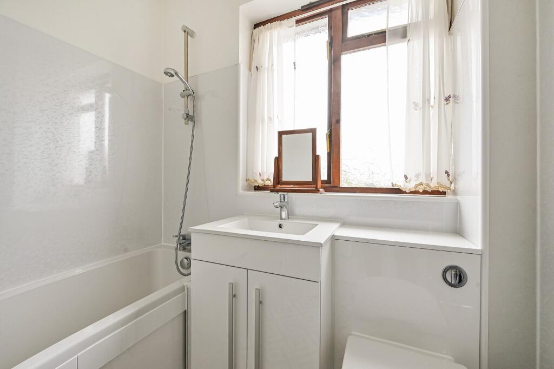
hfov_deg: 104.3
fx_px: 215
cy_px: 184
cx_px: 277
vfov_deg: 81.2
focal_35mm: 14
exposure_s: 1/50
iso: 400
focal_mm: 14
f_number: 9
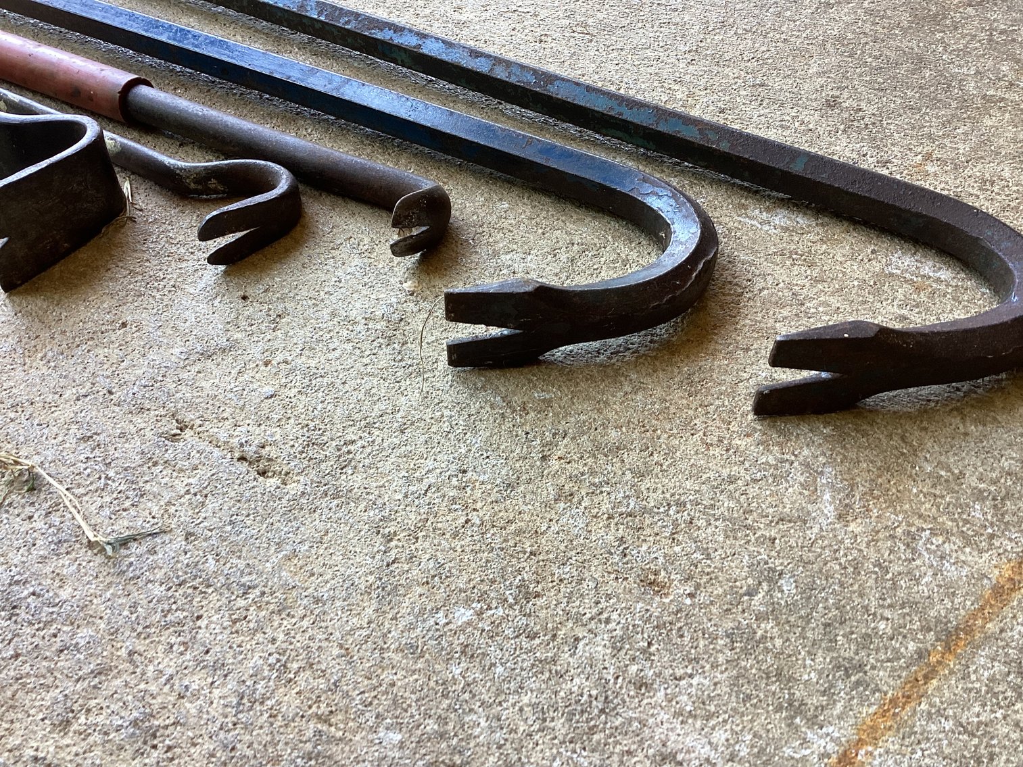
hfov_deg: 58.3
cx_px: 512
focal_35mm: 31
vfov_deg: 45.4
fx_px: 916
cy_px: 384
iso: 64
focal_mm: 3.3
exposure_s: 1/60
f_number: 2.4
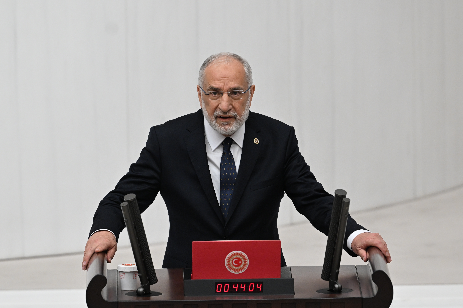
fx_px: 7714
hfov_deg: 3.4
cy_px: 154
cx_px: 232
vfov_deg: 2.3
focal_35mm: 600
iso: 1600
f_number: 4
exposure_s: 1/320
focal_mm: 400
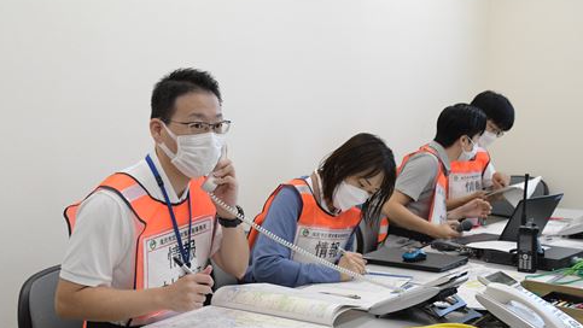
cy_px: 184
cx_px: 286
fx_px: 804
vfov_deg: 23.1
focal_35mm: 52
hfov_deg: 39.9
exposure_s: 1/800
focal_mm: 32
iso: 3200
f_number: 6.3
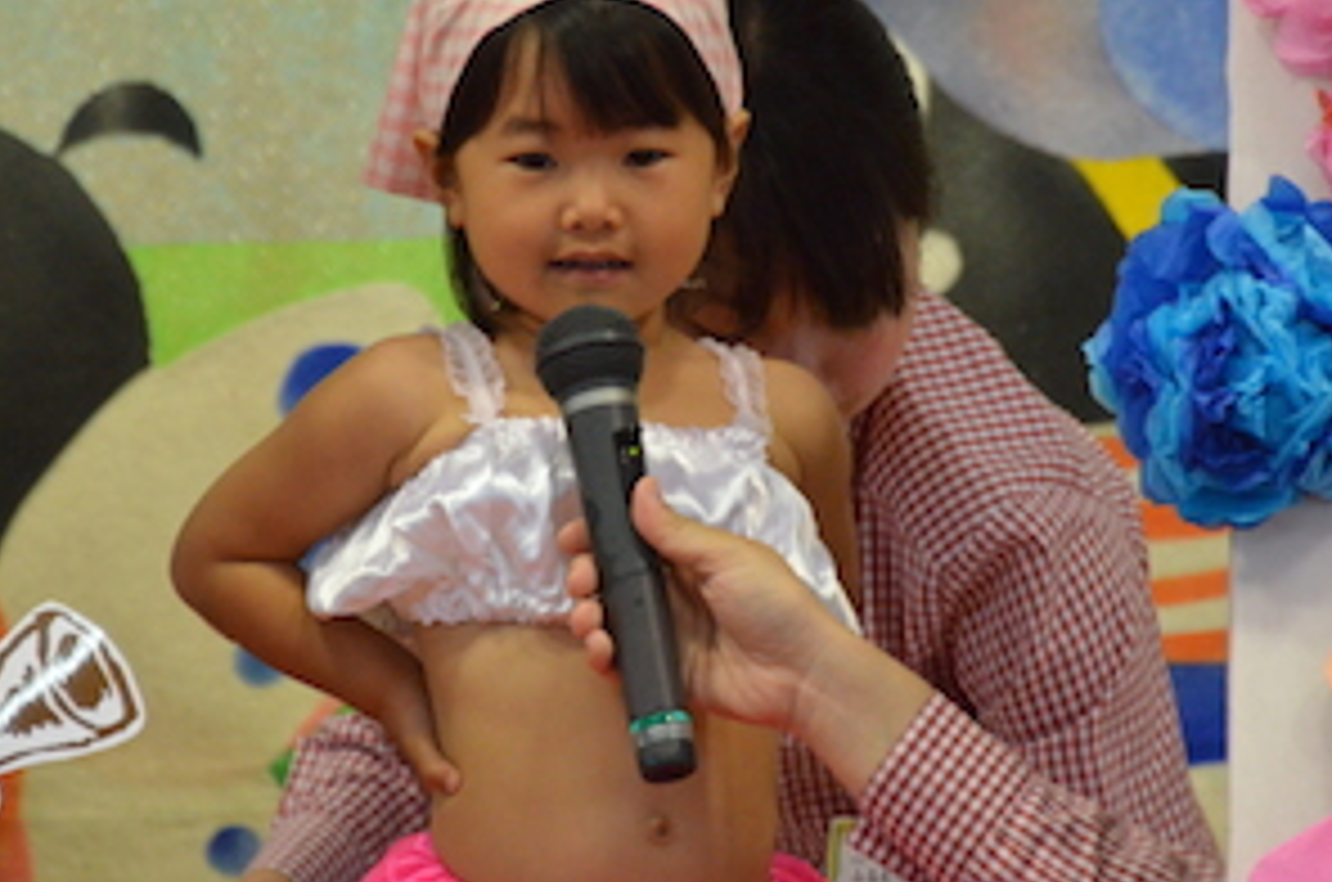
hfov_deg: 3.4
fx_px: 22485
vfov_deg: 2.2
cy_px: 470
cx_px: 612
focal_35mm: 609
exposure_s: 1/400
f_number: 5.6
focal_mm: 300
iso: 5000
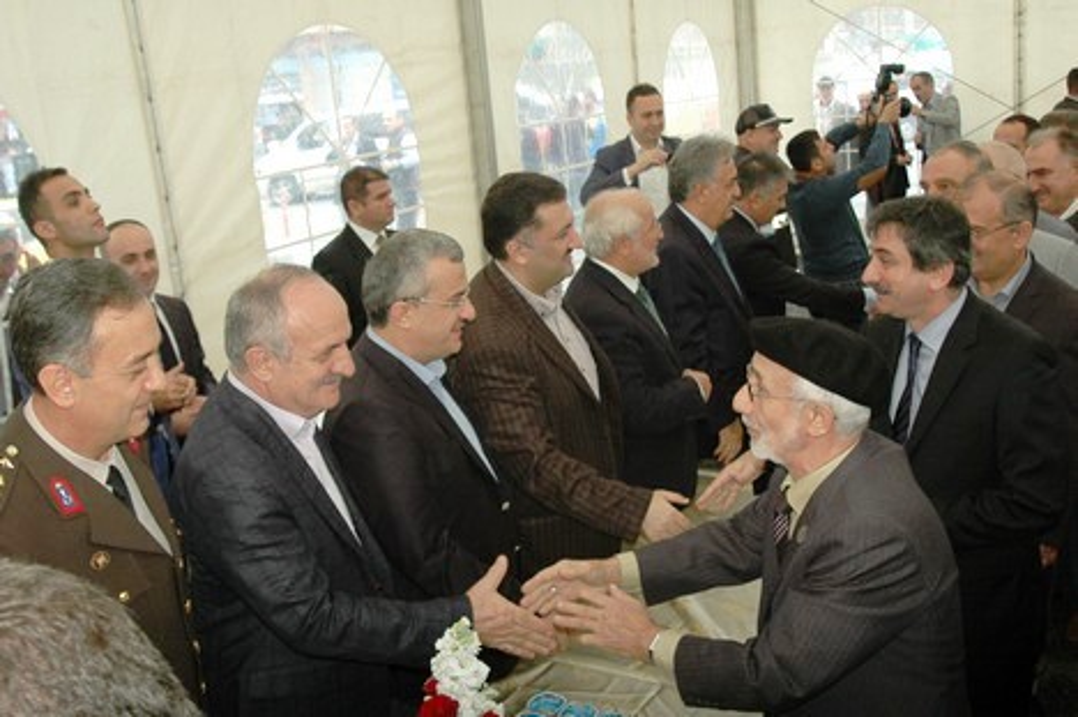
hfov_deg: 53.2
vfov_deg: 36.8
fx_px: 1077
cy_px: 358
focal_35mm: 36
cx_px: 539
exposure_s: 1/250
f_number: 4
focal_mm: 24
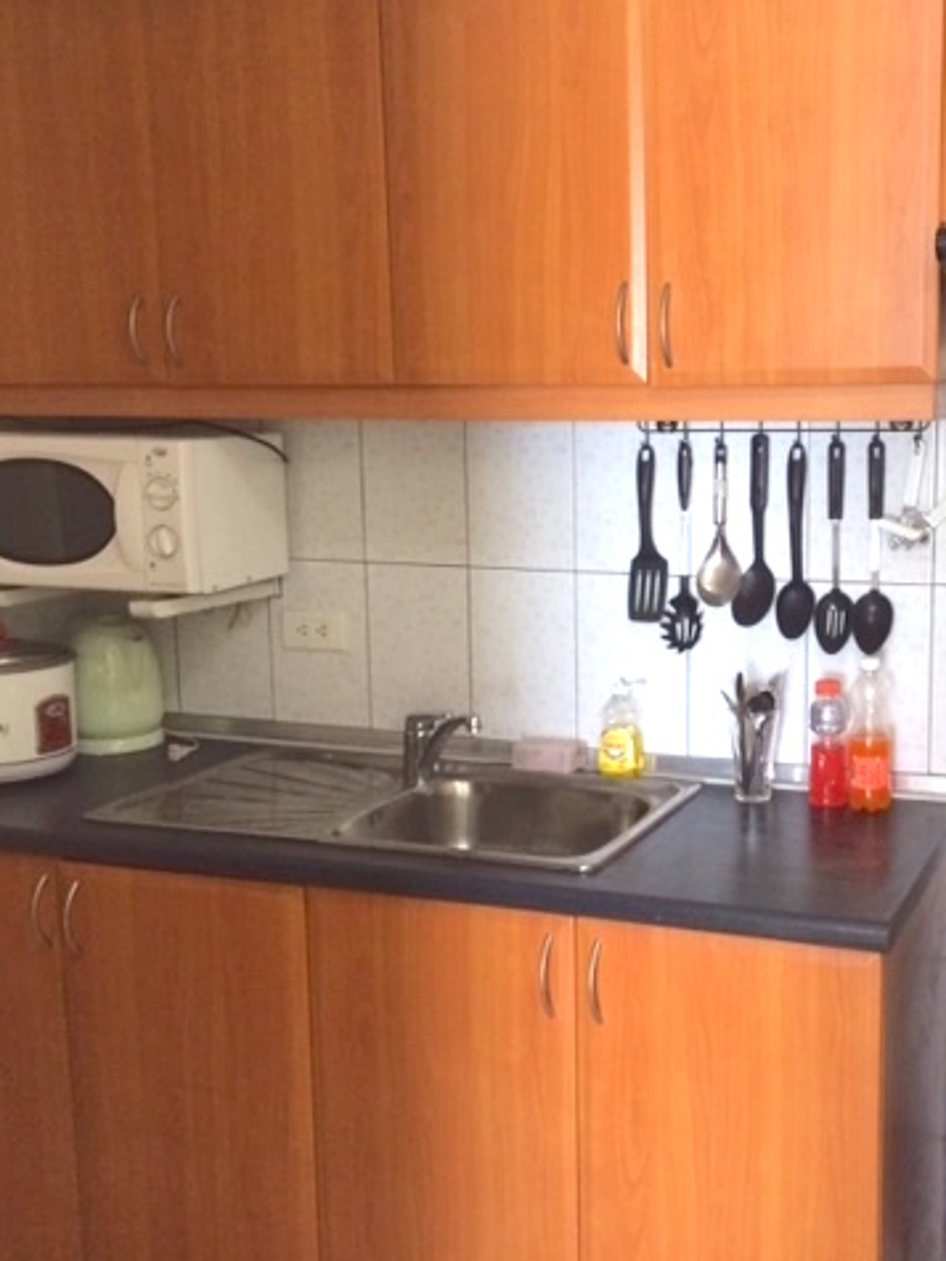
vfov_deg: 47.9
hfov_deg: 36.0
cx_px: 713
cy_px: 633
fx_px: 1421
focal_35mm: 39
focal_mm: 4.15
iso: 200
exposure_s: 1/30
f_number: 2.2
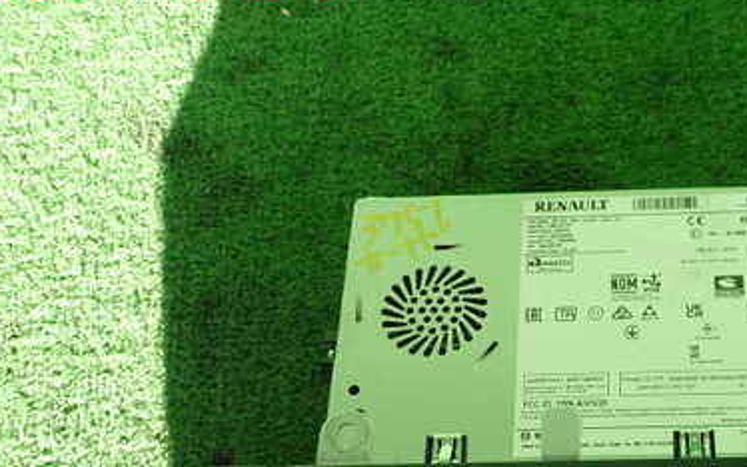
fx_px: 1039
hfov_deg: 38.2
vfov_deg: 24.7
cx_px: 591
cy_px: 405
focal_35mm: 51
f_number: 3.2
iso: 100
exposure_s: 1/100
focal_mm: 5.4
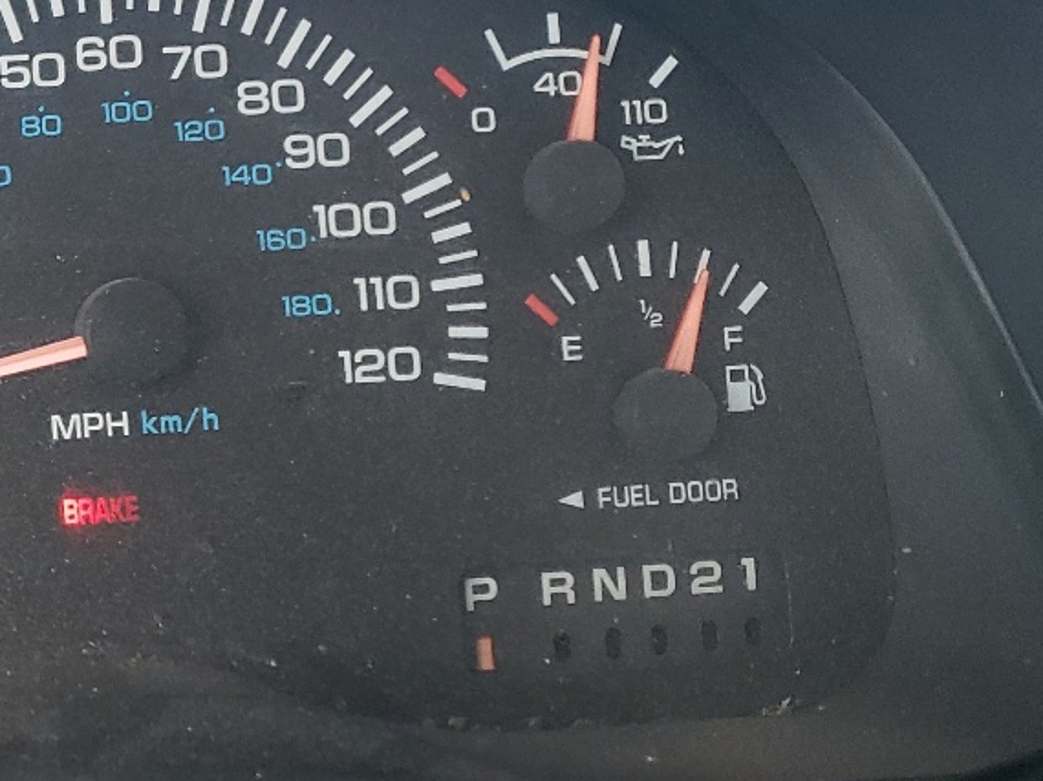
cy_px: 437
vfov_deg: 20.1
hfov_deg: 24.0
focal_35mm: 73
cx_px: -245
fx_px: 2199
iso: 89
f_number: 1.5
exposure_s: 1/120
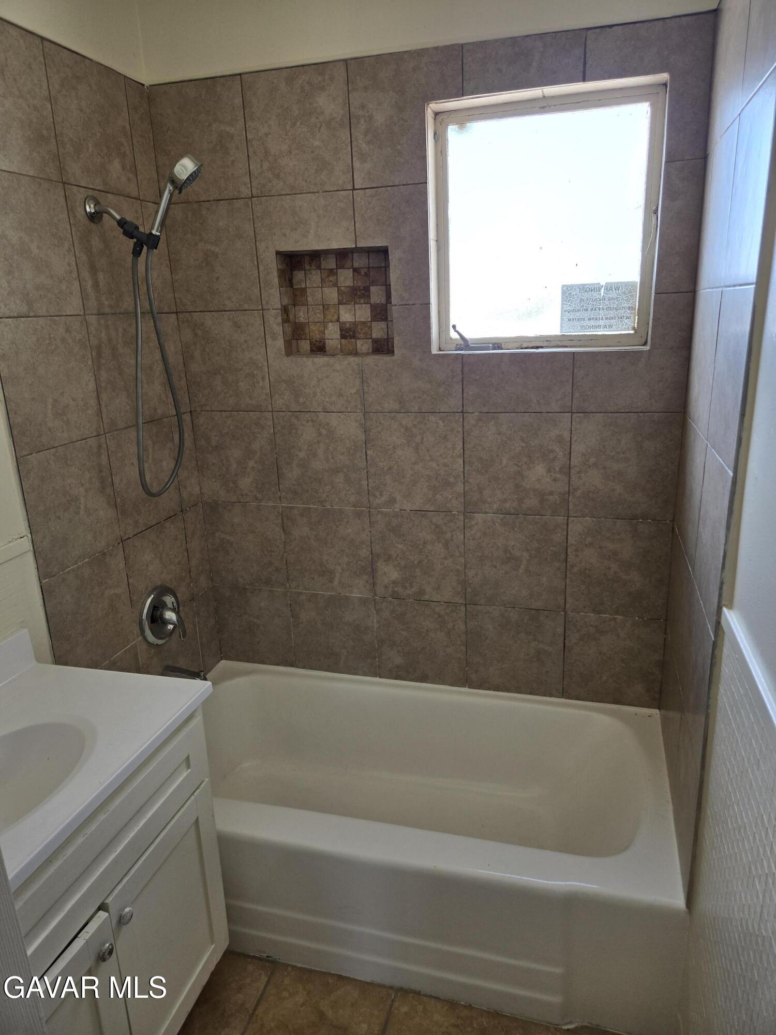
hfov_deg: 58.9
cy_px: 518
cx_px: 388
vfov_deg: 73.9
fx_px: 687
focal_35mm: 23
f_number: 1.8
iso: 64
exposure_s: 1/180
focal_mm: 5.4
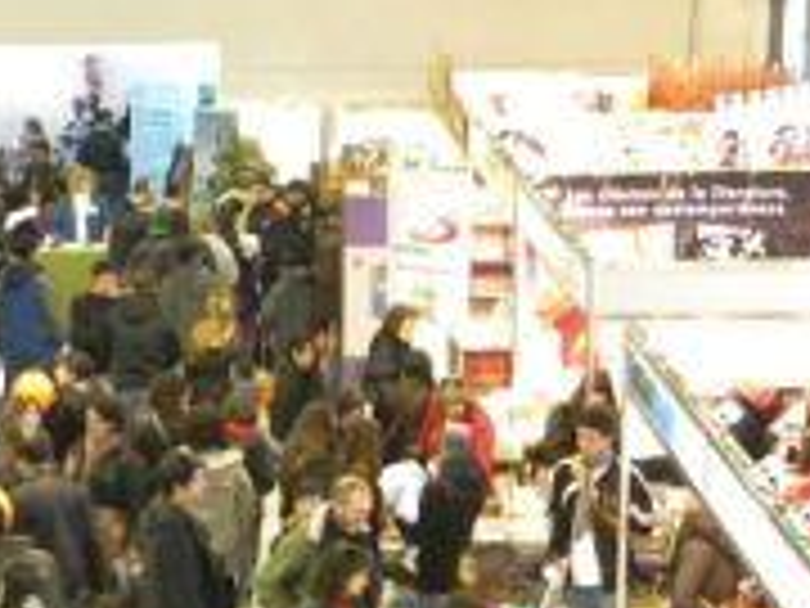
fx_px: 2738
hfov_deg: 16.5
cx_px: -18
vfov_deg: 12.6
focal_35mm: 117
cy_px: 486
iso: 581
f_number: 3.9
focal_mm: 8.6
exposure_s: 1/14.3
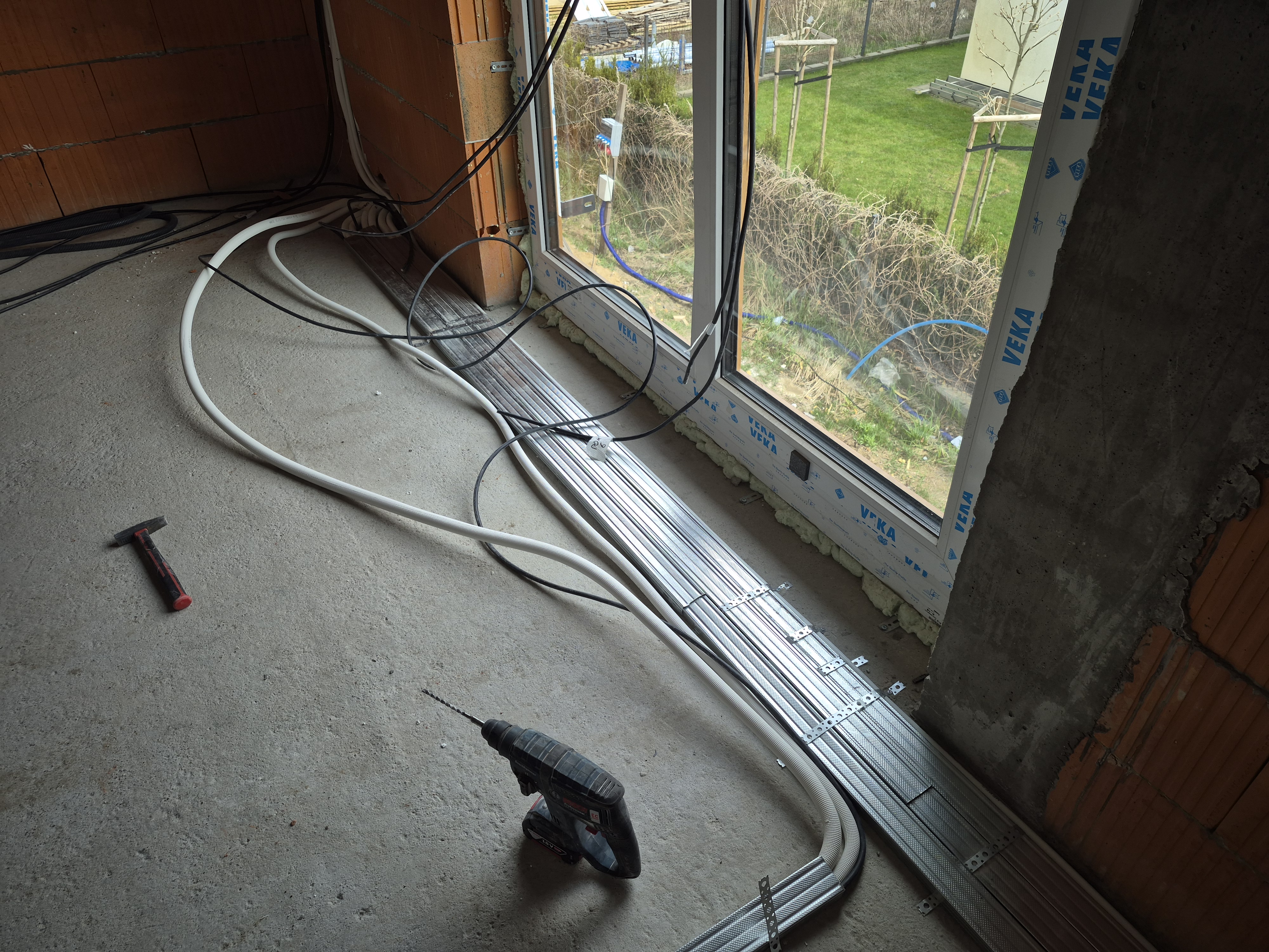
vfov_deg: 58.9
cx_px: 634
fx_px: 843
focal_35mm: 23
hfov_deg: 73.9
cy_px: 476
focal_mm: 5.4
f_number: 1.8
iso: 25
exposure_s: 1/162
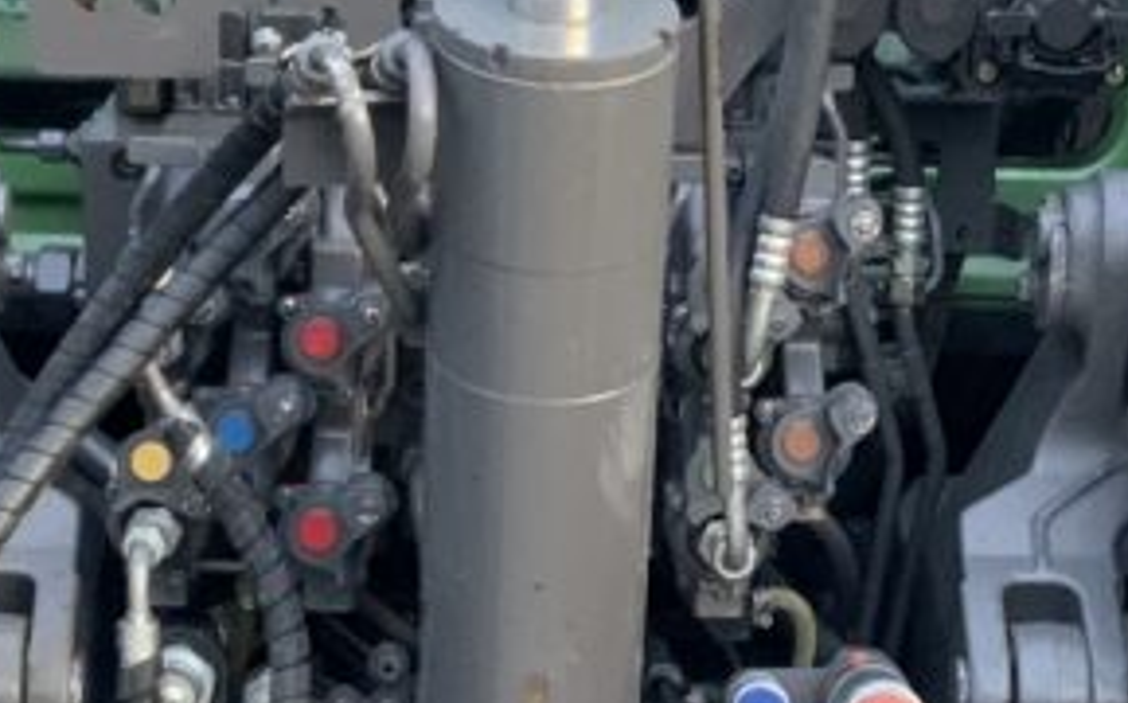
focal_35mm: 109
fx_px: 3348
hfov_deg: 19.1
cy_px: 480
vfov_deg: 12.0
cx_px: 753
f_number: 1.8
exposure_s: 1/60
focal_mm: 3
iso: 200
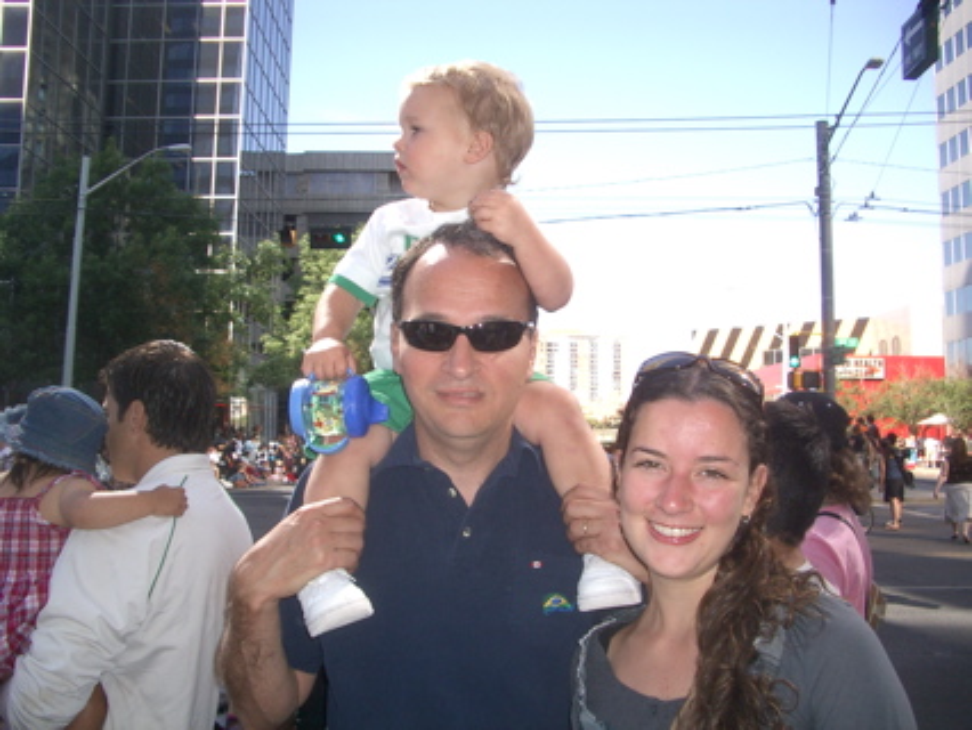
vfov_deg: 40.7
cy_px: 365
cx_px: 486
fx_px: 983
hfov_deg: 52.6
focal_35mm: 35
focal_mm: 5.8
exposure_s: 1/800
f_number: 2.6
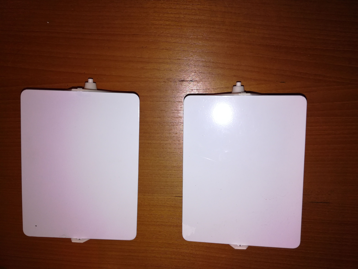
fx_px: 279
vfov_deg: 51.4
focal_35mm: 27
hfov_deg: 65.3
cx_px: 179
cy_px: 134
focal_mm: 3.79
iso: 80
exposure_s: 1/50
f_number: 2
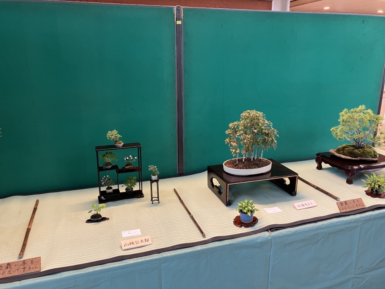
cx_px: 192
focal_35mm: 28
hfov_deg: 63.4
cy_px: 144
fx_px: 311
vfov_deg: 49.7
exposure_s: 1/50
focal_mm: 3.99
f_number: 1.8
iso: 100
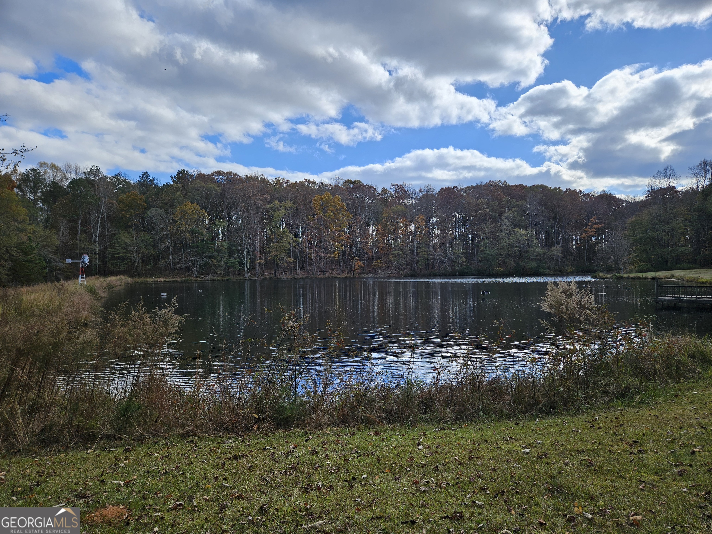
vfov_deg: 58.9
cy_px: 267
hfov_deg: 73.9
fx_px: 473
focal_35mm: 23
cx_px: 356
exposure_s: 1/1681
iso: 25
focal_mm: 5.4
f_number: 1.8
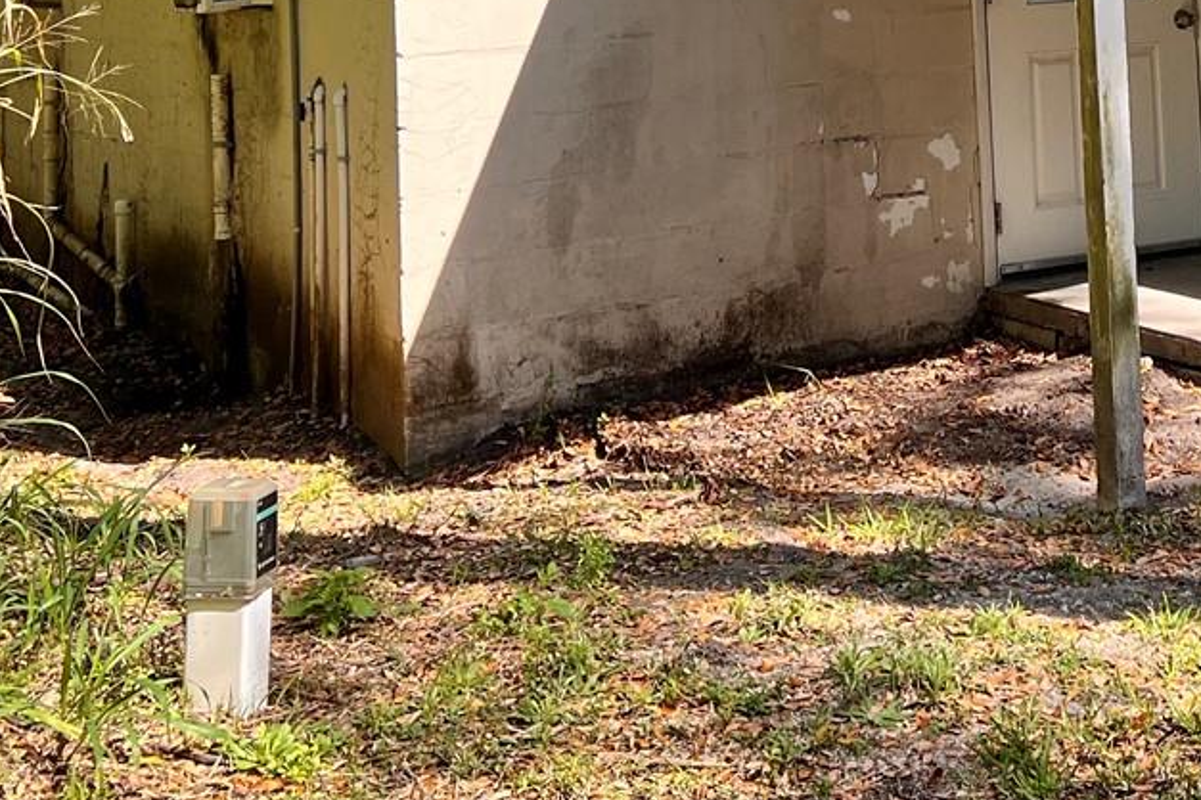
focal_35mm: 69
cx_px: 1038
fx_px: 2302
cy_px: -256
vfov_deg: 18.3
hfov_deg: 28.3
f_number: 1.5
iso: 50
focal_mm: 5.7
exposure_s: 1/1266
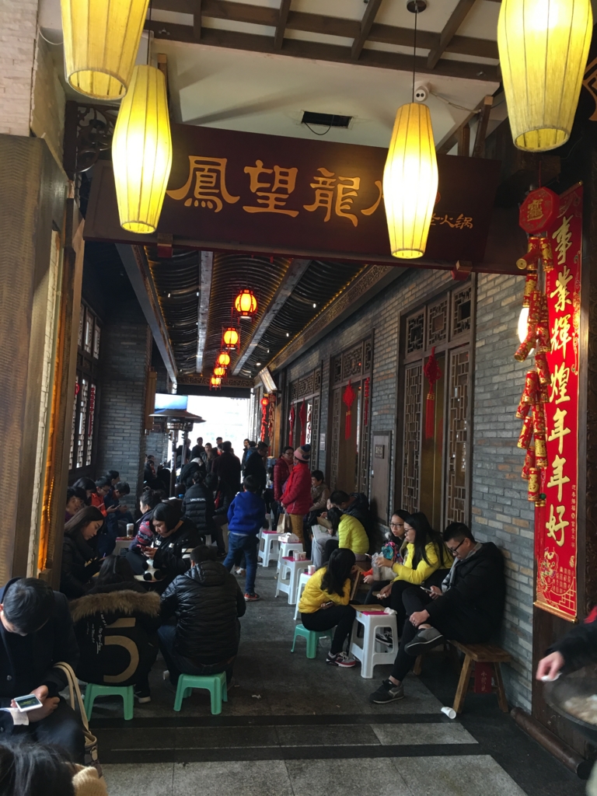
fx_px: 667
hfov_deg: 48.2
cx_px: 298
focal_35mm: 29
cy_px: 398
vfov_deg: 61.7
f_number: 2.2
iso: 50
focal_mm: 4.15
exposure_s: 1/17
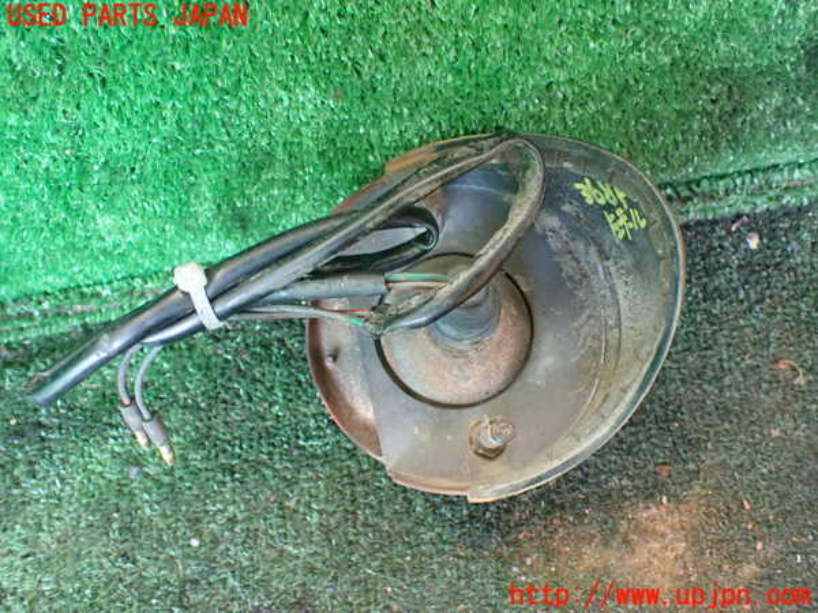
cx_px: 409
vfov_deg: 46.8
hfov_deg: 60.0
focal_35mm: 30
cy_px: 306
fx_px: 709
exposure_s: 1/50
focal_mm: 5.4
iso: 800
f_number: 2.3
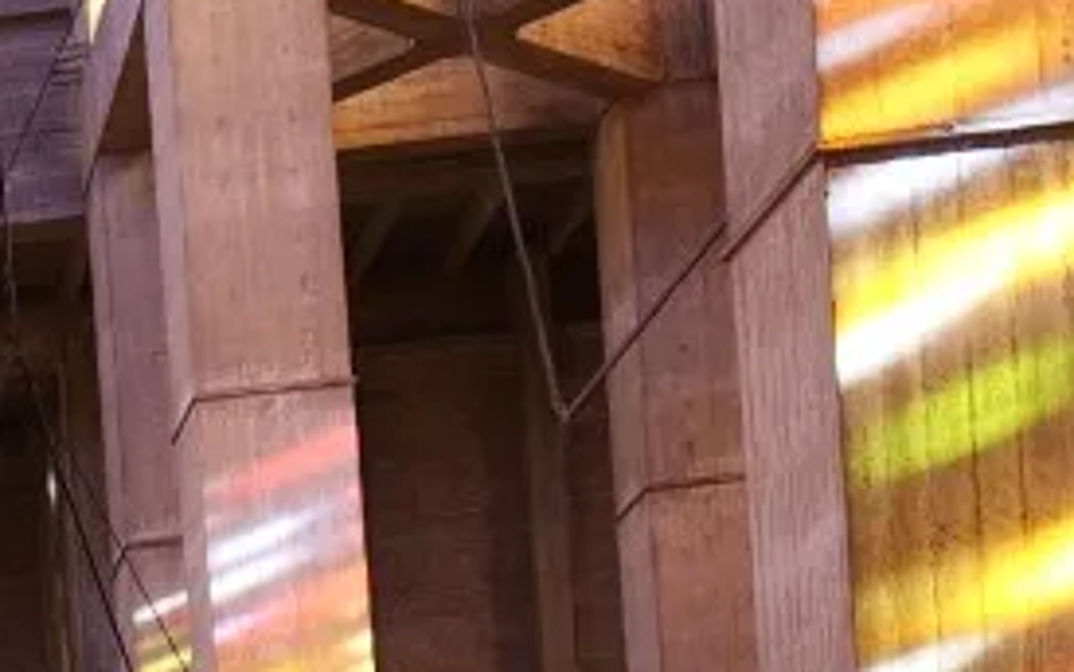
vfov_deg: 9.6
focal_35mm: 120
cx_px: -785
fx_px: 3513
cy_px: 1660
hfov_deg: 15.3
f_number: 5.6
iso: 100
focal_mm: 20
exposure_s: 3.2
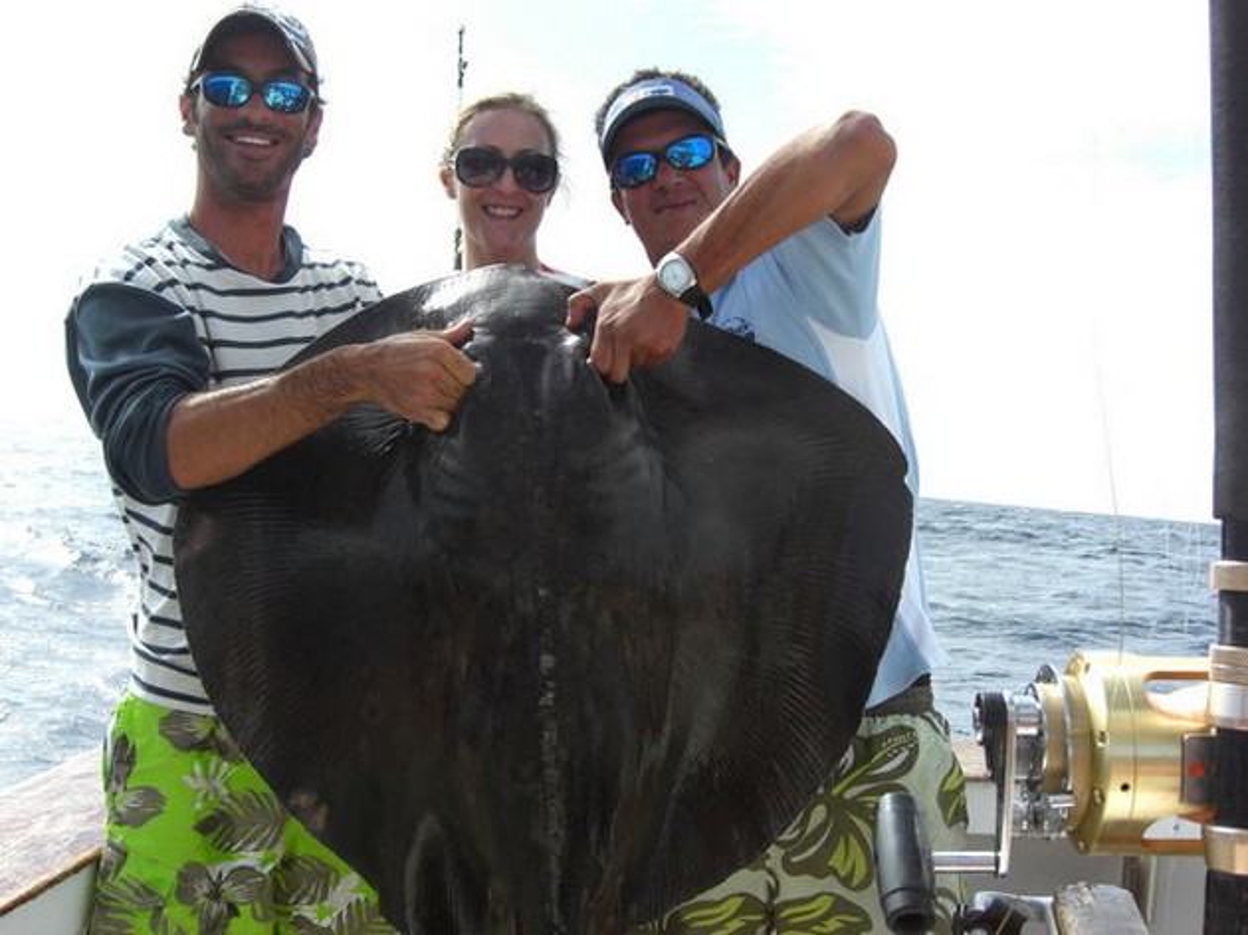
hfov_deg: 49.0
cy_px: 468
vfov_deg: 37.7
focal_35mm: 38
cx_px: 624
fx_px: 1369
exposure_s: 1/500
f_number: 4
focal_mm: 7.9
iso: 80
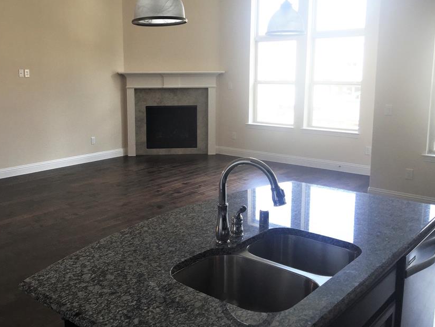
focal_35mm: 36
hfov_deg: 50.9
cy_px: 142
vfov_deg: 39.6
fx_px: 452
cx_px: 169
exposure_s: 1/40
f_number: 2.2
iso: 32
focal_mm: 4.15
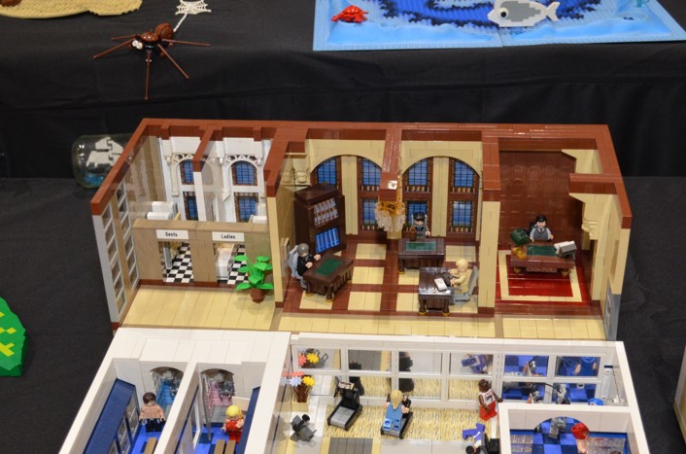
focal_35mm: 51
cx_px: 365
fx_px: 969
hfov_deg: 39.0
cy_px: 321
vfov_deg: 26.1
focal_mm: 24
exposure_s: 1/60
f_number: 4
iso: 1600
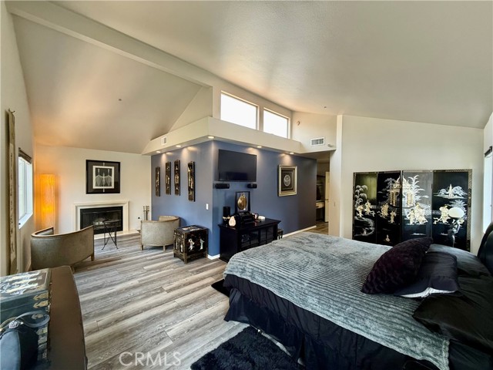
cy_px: 185
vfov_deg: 85.7
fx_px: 199
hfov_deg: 102.1
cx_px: 246
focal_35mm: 14
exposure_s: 1/99
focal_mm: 2.22
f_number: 2.2
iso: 160
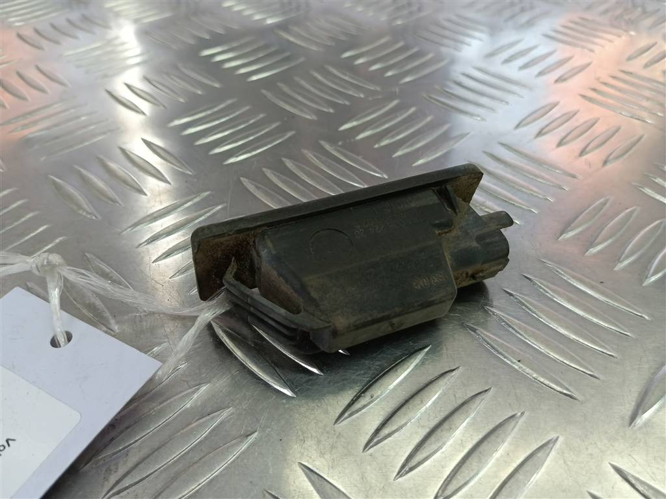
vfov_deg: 51.4
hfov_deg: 65.3
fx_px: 519
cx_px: 333
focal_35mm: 27
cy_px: 250
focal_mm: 4.11
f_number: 1.6
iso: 153
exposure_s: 1/100
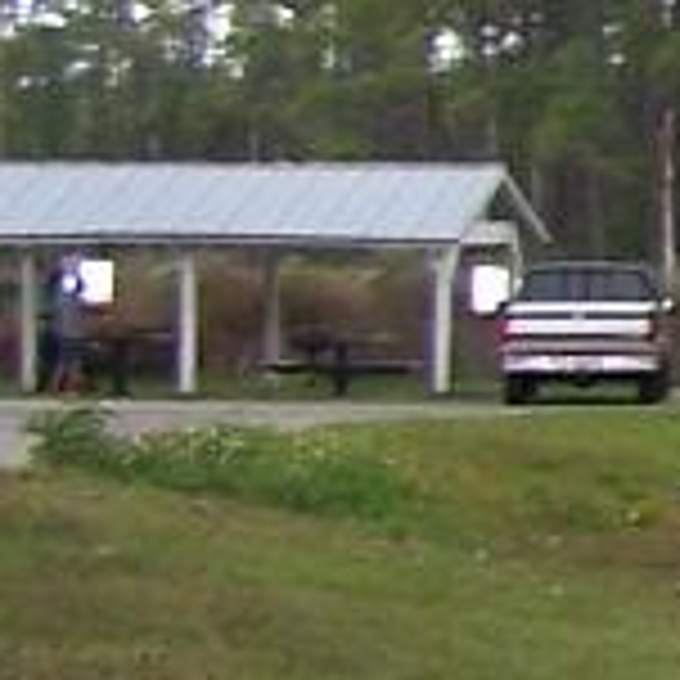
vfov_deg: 6.5
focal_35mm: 267
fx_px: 5934
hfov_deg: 5.7
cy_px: 41
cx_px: 2693
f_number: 2.8
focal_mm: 6.3
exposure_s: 1/60
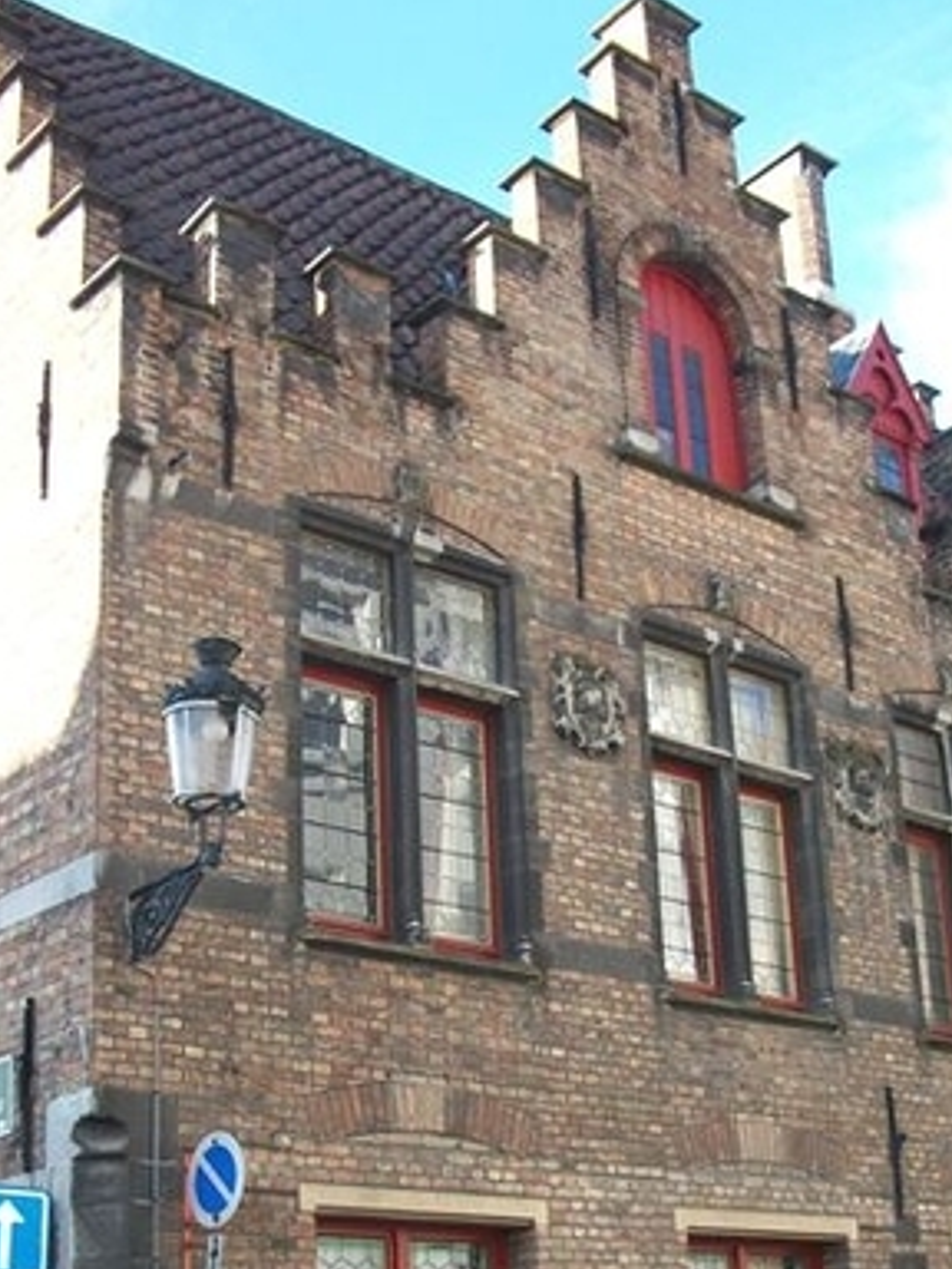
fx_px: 1833
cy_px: 886
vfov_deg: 37.6
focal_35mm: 50
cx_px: 526
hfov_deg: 29.1
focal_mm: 5.7
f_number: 8.8
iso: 80
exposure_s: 1/25
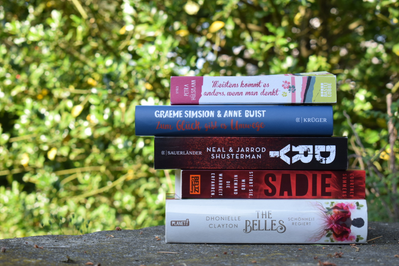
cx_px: 201
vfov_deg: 17.9
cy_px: 134
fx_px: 842
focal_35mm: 76
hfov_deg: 26.7
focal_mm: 50
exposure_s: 1/200
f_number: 7.1
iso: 400
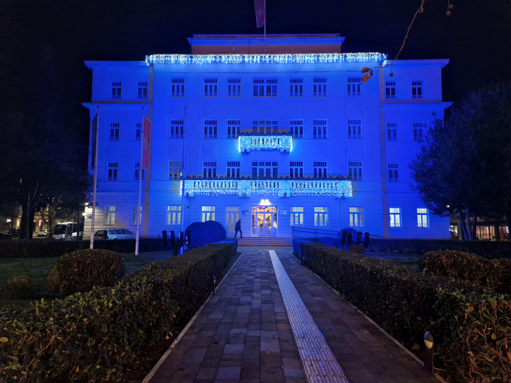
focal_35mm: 23
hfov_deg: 73.9
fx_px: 340
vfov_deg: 58.9
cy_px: 192
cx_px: 256
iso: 640
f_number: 1.8
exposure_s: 1/100
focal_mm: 5.4
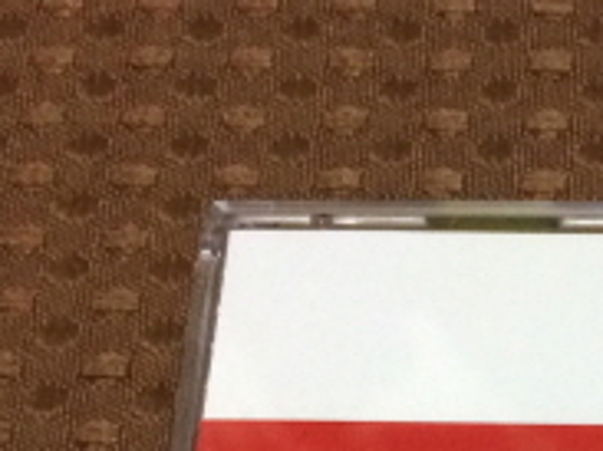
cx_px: 985
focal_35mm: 131
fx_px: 2280
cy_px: 945
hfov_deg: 13.9
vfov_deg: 10.3
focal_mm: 4.12
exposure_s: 1/30
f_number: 2.2
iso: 320
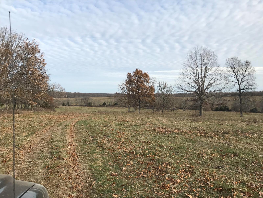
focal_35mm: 28
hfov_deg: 63.4
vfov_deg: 49.7
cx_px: 132
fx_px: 213
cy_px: 99
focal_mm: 3.99
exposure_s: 1/1330
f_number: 1.8
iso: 20
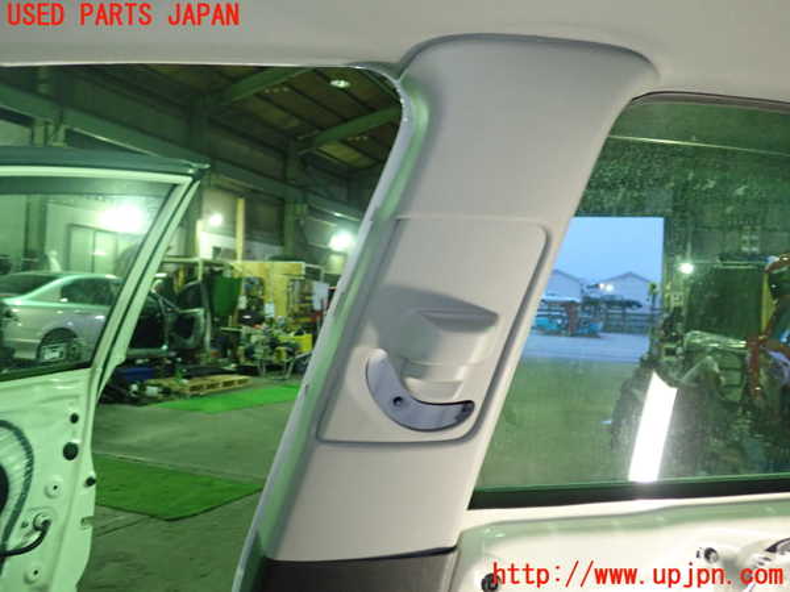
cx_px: 395
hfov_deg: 60.0
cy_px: 296
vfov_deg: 46.8
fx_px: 685
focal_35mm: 30
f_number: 2.3
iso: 800
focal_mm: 5.5
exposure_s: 1/40
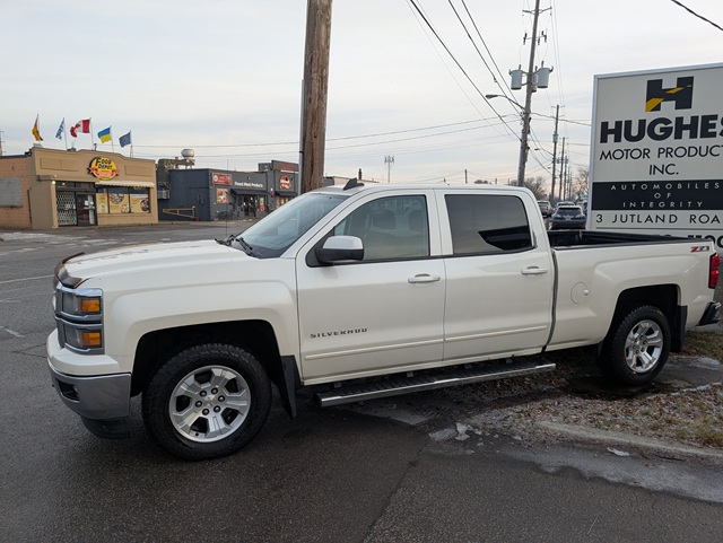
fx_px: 502
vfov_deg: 56.9
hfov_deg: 71.6
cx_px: 362
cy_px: 272
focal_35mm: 24
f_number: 1.68
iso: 21
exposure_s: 1/165
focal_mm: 6.9
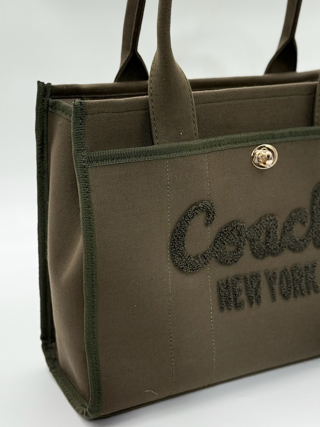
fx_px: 764
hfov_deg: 23.6
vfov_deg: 31.1
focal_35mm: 62
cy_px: 176
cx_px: 194
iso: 80
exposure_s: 1/478
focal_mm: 6.76
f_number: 1.78
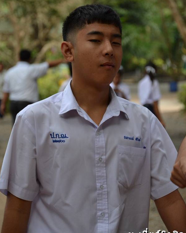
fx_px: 1229
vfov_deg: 10.8
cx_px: 93
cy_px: 104
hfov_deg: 8.7
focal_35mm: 179
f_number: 5.6
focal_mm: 105
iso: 640
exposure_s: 1/500
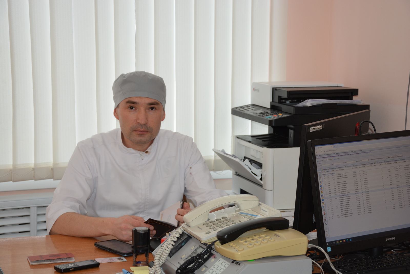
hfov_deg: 26.0
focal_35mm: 78
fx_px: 888
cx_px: 205
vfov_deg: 17.5
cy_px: 137
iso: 400
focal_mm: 52
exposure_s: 1/80
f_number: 5
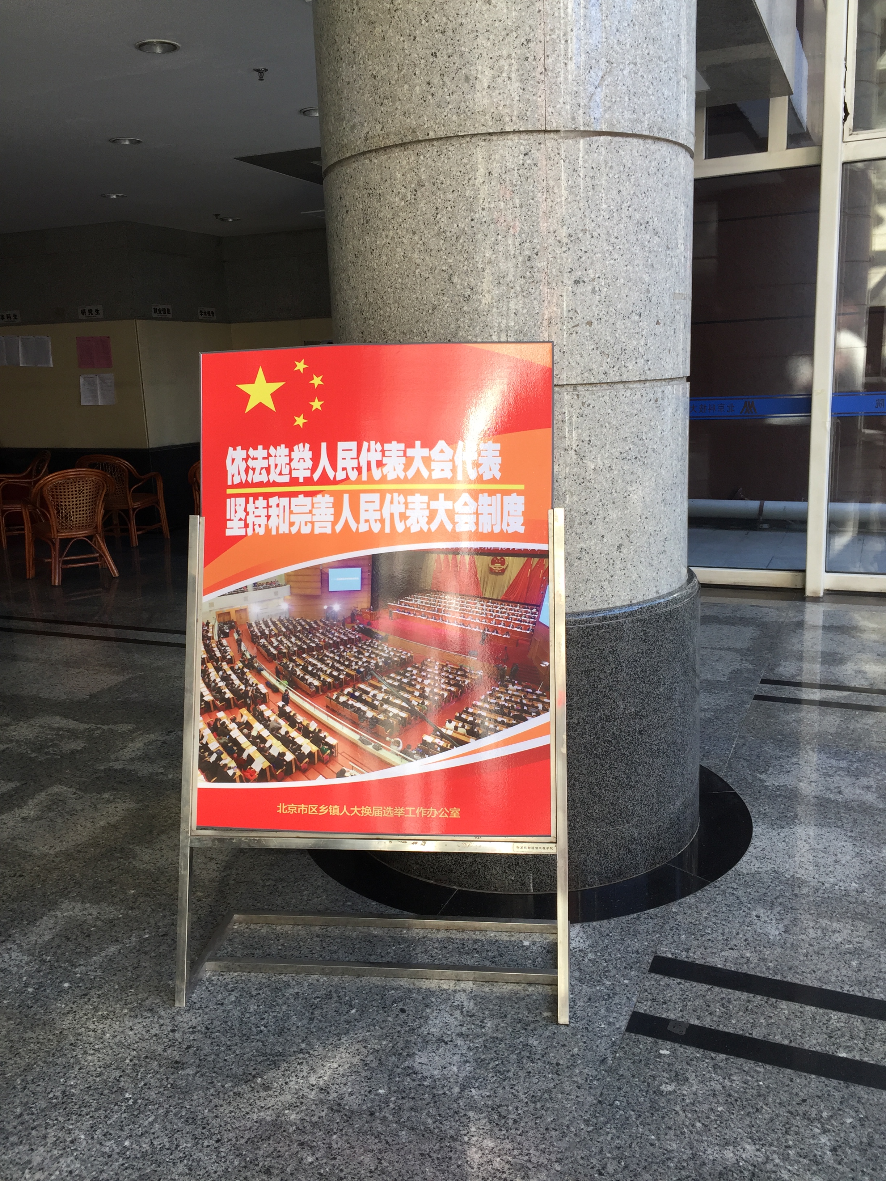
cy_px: 590
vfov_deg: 61.7
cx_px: 443
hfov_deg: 48.2
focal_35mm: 29
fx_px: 990
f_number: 2.2
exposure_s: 1/50
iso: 32
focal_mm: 4.15
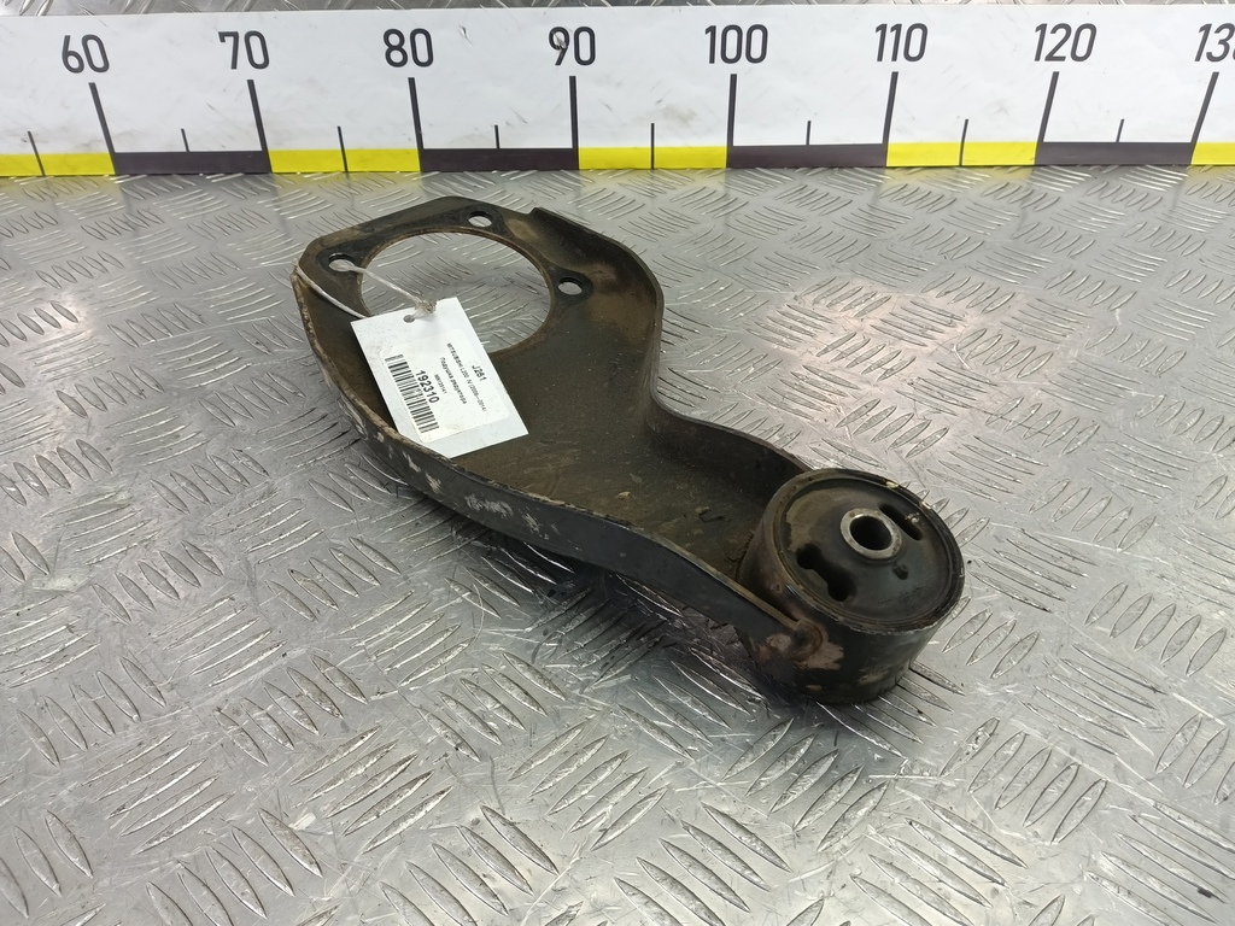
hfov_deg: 73.9
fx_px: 821
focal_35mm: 23
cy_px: 463
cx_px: 618
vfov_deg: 58.9
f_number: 1.6
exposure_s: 1/50
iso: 137
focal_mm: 4.11
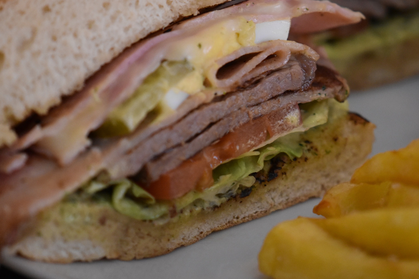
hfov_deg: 12.3
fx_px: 1951
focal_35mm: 168
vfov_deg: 8.2
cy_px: 121
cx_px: 244
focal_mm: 85
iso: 2800
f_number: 3.8
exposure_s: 1/125
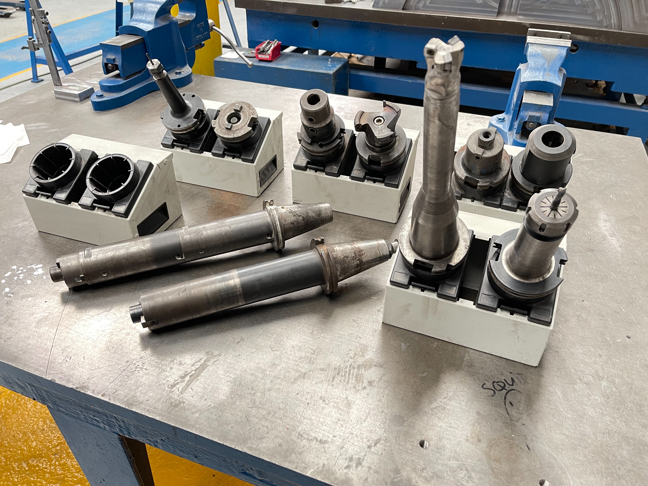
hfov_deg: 67.3
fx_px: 487
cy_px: 243
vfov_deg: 53.1
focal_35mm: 26
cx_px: 324
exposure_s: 1/60
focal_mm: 5.1
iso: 250
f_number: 1.6
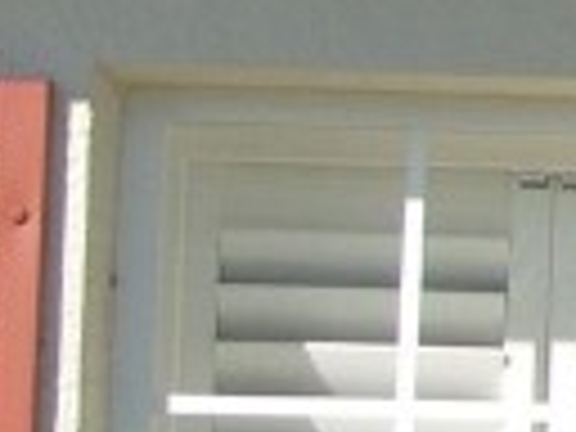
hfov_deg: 6.1
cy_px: 338
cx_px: 2146
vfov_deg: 5.3
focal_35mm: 279
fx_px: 4642
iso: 80
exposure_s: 1/2000
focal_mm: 7.8
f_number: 2.8
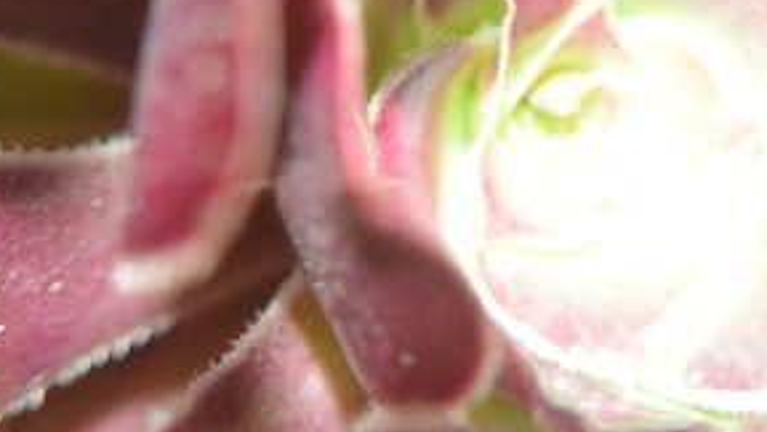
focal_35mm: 95
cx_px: 591
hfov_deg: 22.2
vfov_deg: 12.6
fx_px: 1934
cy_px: 48
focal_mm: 29
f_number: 5.6
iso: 200
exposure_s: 1/30
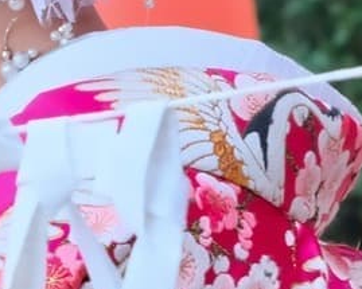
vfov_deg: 4.8
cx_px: -101
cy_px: 159
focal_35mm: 322
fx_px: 3449
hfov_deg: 6.0
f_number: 6.3
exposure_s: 1/125
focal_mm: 42.9
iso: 1600
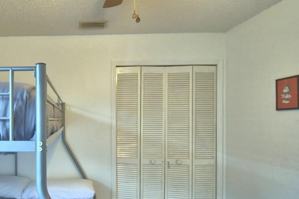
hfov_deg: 64.1
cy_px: 121
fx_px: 216
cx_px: 65
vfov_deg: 49.2
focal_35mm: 26
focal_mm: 10
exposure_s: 1/50
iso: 400
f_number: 4.5
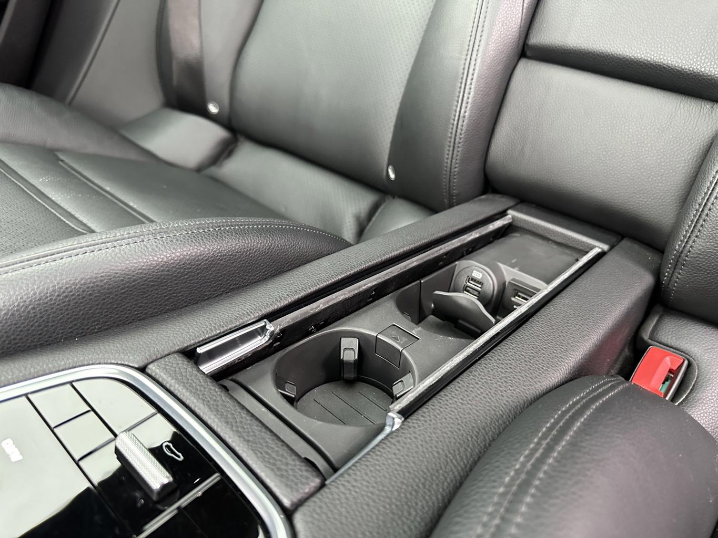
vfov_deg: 56.8
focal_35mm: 24
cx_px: 359
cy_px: 269
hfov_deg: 71.6
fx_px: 498
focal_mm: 6.86
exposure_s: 1/56
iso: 640
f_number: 1.78
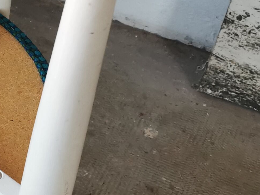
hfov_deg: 16.9
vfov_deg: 14.4
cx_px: -170
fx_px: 759
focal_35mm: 101
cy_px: -4
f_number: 1.6
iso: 160
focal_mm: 5.56
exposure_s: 1/120
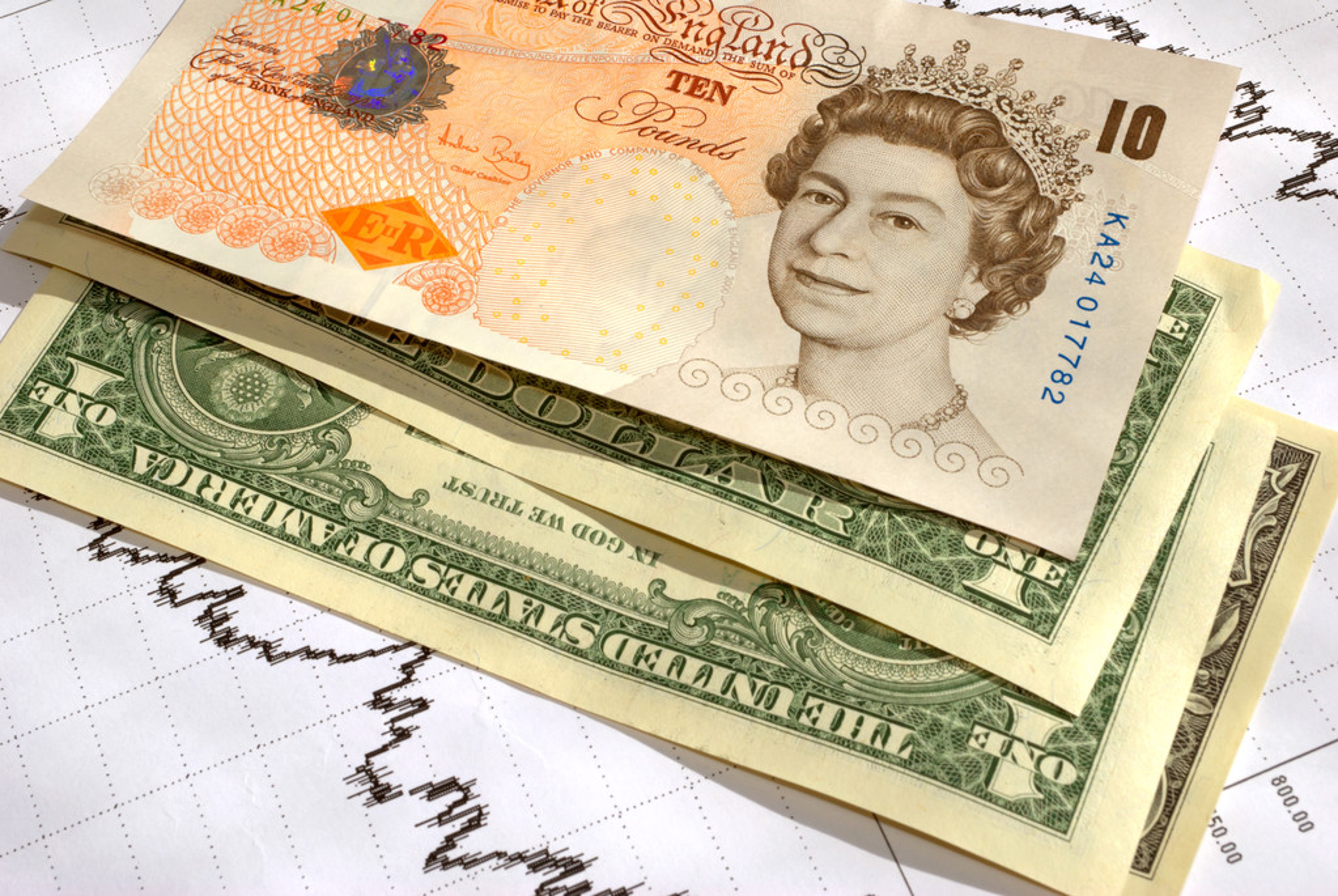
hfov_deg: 33.4
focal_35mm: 60
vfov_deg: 22.7
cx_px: 669
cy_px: 448
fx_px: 2233
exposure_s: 1/200
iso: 100
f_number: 20
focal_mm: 40
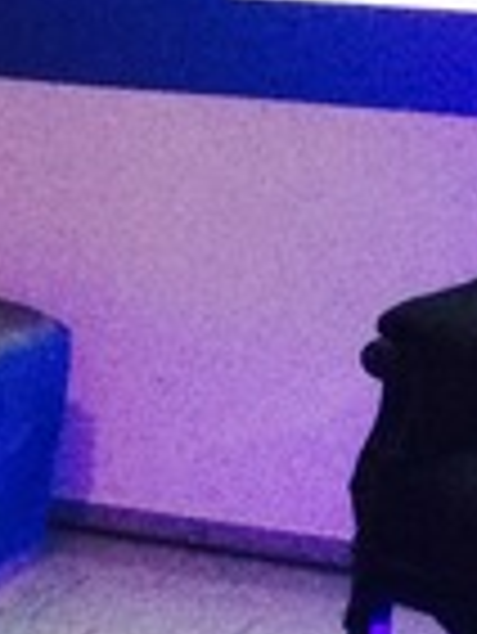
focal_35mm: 164
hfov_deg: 8.3
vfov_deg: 11.9
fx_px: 3009
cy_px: 688
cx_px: -675
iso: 320
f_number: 2.2
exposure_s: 1/15
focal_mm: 4.15
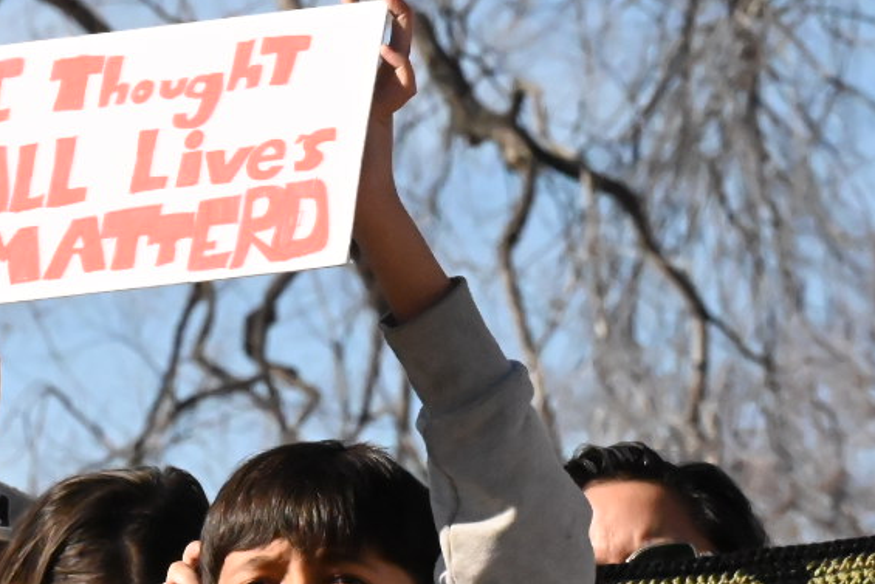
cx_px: 671
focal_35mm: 573
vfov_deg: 2.4
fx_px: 13930
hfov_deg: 3.6
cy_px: 431
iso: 16000
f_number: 20
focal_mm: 200
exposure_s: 1/8000
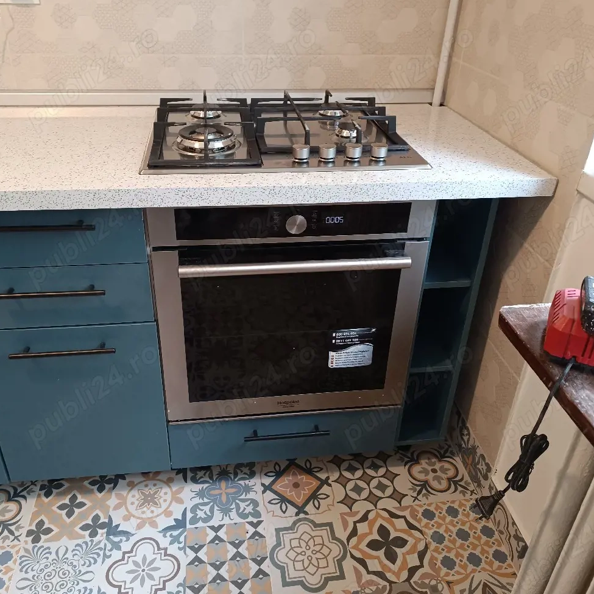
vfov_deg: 55.5
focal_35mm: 29
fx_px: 563
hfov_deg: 55.6
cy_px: 260
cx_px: 291
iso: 1137
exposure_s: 1/50.3
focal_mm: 6.14
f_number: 1.65
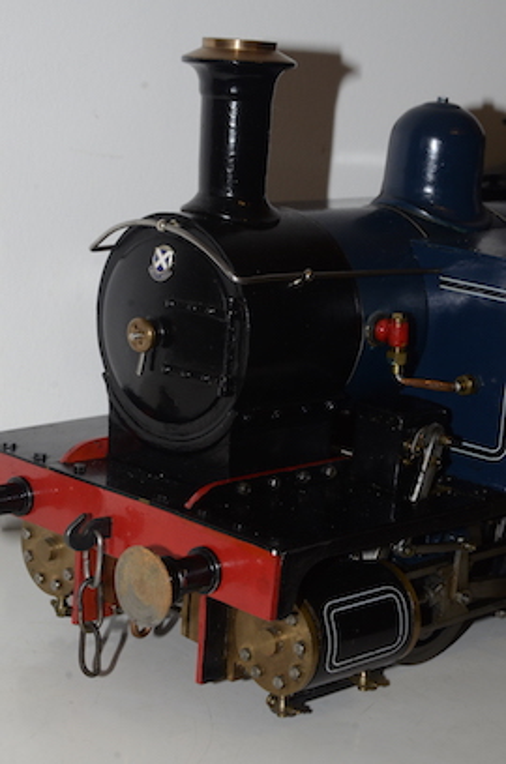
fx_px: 1653
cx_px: 253
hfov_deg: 17.4
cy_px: 382
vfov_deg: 26.0
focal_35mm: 78
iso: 800
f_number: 13
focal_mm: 52
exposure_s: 1/60
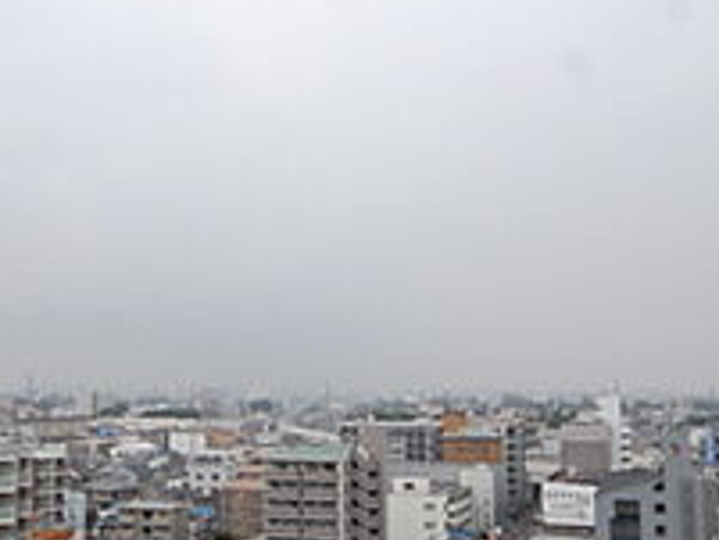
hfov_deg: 35.7
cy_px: 252
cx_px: 211
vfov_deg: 27.7
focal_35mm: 53
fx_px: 1097
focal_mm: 11.5
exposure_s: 1/250
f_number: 8
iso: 800
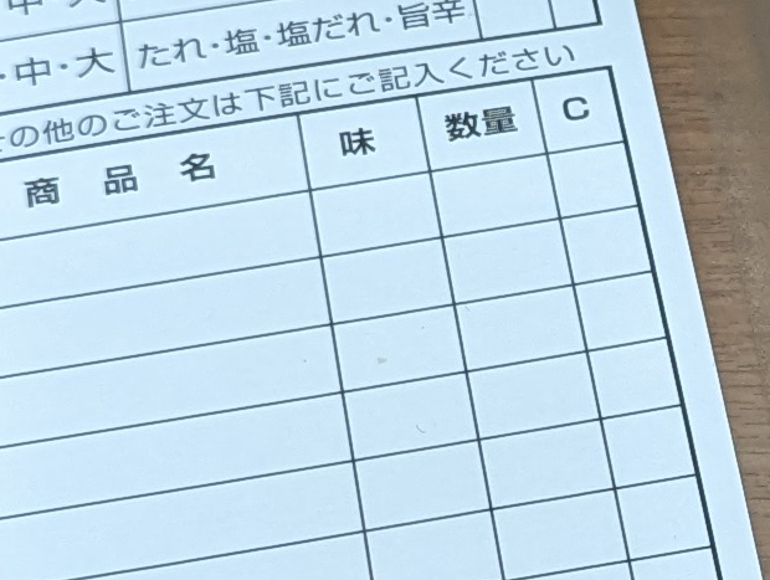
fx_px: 3520
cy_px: 368
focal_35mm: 158
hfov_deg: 12.2
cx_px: 930
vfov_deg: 9.4
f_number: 1.85
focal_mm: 6.81
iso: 174
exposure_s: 1/153
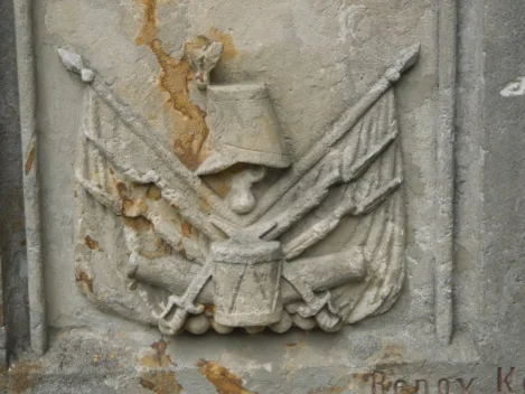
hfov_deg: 18.5
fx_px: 1608
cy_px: 197
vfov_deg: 14.0
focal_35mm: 106
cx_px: 262
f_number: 9.4
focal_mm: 19.1
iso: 400
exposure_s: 1/320
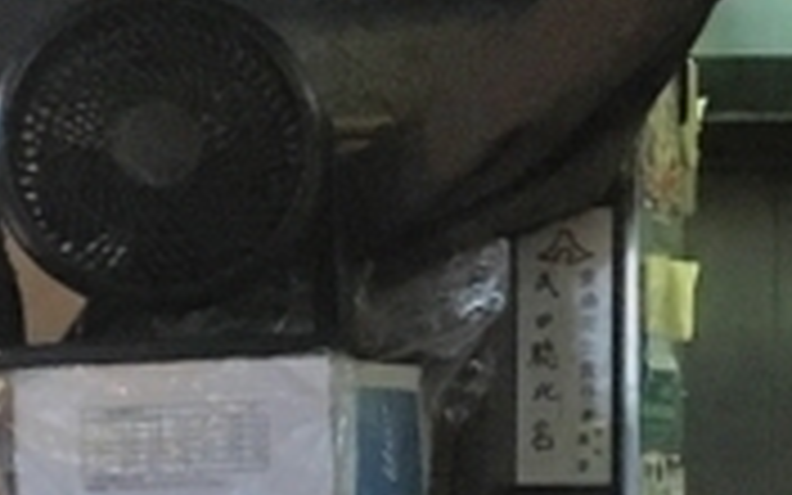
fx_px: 3864
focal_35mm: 179
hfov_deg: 11.3
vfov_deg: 7.3
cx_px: 1125
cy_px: 428
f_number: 2.2
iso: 160
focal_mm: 4.15
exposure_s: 1/30
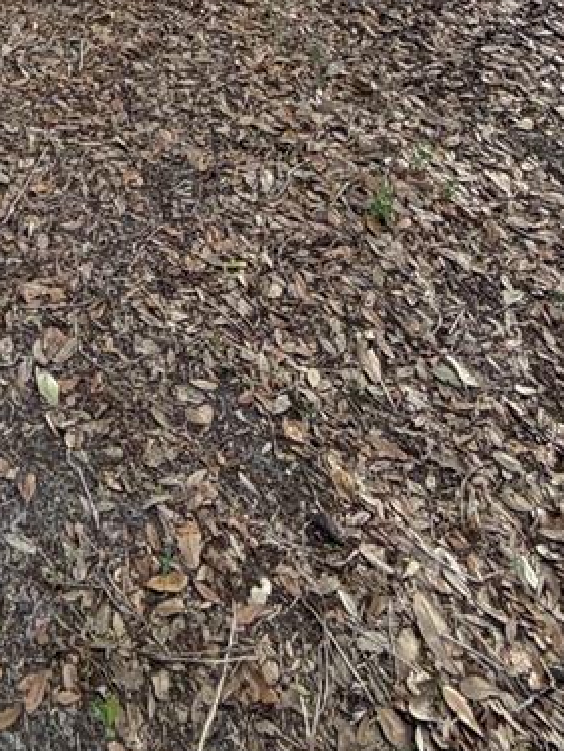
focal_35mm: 45
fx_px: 977
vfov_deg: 27.3
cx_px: -2
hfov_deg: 30.0
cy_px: -403
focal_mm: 2.22
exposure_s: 1/121
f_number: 2.2
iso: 64
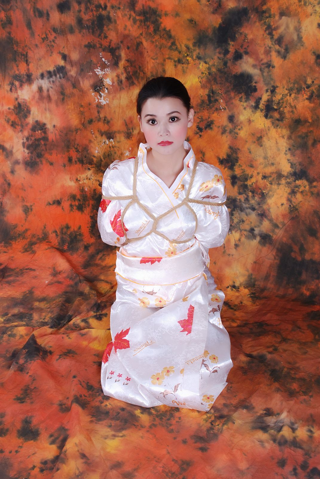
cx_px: 160
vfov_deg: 37.8
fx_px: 698
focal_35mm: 52
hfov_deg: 25.8
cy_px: 240
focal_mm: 35
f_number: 11
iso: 100
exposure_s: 1/8
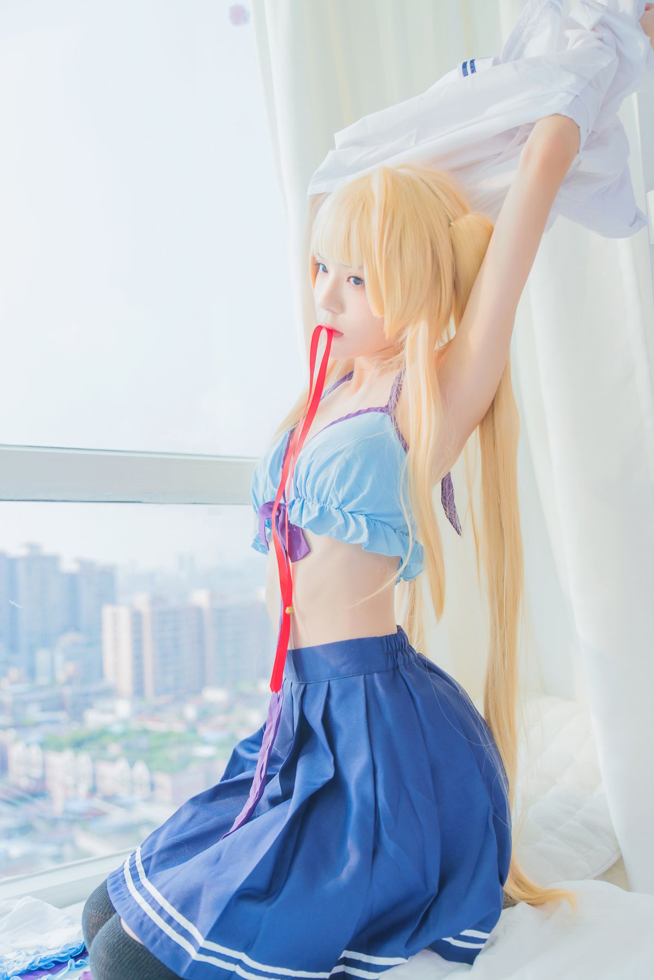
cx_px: 327
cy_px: 490
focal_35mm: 35
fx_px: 953
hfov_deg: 37.9
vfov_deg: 54.4
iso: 160
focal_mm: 35
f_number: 3.2
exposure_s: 1/160
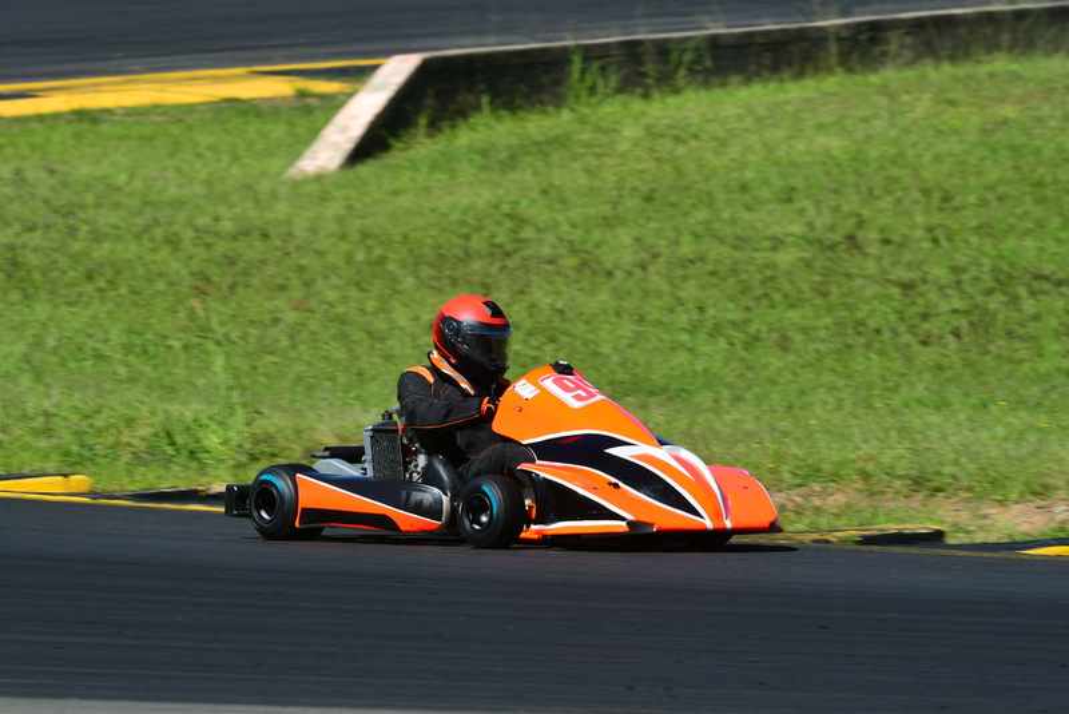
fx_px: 15149
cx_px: 534
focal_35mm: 510
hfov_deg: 4.0
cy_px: 357
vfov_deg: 2.7
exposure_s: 1/640
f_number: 11
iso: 400
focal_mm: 340
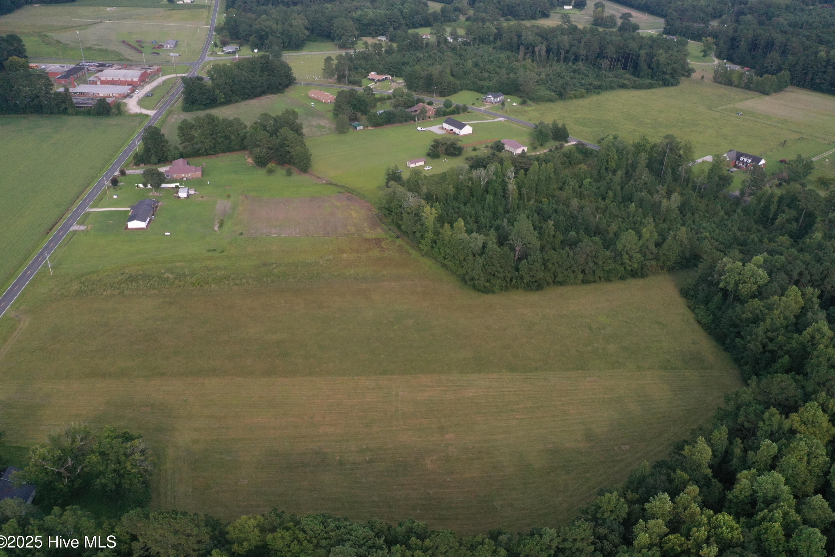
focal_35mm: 29
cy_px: 280
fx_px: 673
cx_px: 426
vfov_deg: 45.0
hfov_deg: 63.7
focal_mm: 10.3
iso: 800
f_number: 4.5
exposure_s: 1/2000
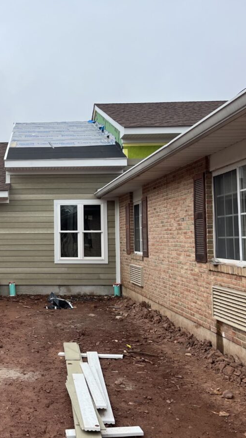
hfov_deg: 29.4
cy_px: 218
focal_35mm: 38
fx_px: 441
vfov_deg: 52.8
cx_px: 10
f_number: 1.6
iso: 50
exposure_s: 1/3413
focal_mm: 5.1
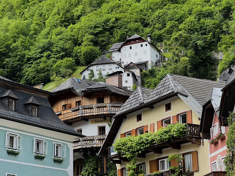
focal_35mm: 77
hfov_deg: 25.3
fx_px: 523
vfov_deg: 19.1
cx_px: 118
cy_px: 88
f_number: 2.8
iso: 32
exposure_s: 1/155
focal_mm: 9
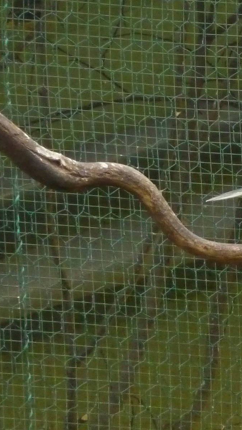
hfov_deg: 1.8
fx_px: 7836
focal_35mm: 687
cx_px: 279
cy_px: 215
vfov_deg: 3.1
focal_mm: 47
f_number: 4.9
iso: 800
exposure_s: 1/25
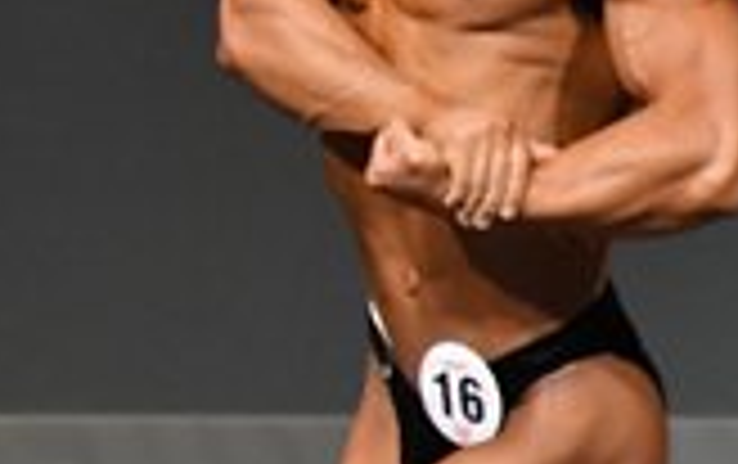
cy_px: 311
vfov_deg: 0.9
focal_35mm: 1512
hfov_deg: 1.4
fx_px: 30452
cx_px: -740
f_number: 5.6
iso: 4000
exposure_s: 1/400
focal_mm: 210
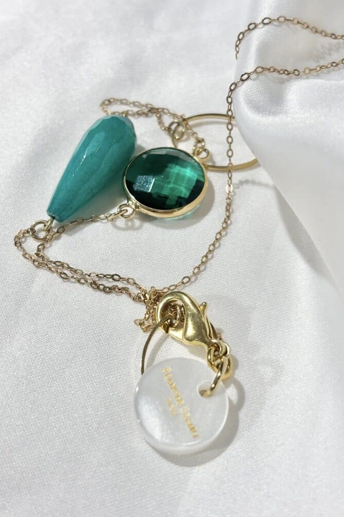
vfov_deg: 36.3
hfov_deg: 24.6
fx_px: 789
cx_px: 173
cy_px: 259
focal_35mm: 55
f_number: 1.6
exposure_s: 1/316
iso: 32
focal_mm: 5.96
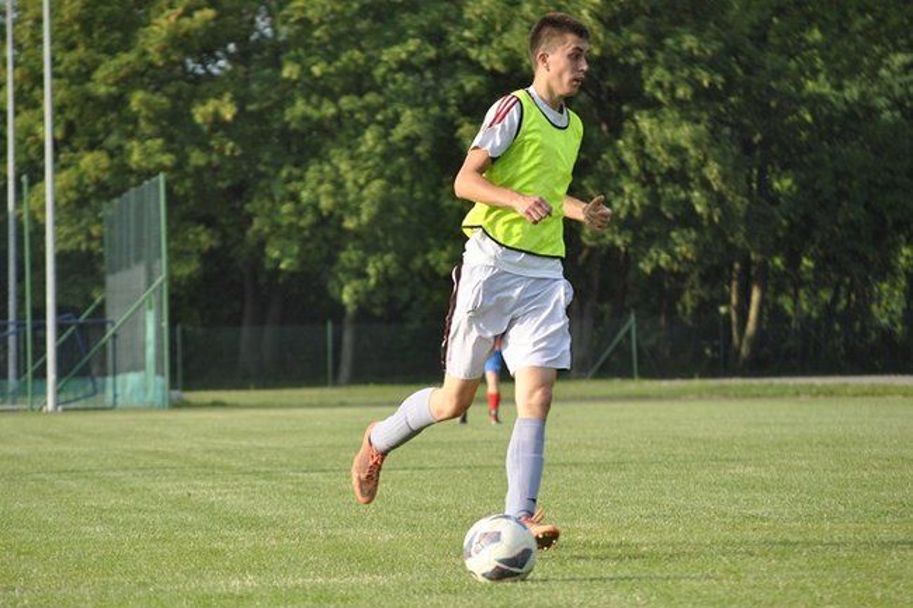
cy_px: 304
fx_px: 5514
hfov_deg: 9.5
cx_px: 456
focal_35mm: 218
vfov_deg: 6.3
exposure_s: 1/500
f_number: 5
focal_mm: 145
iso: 280
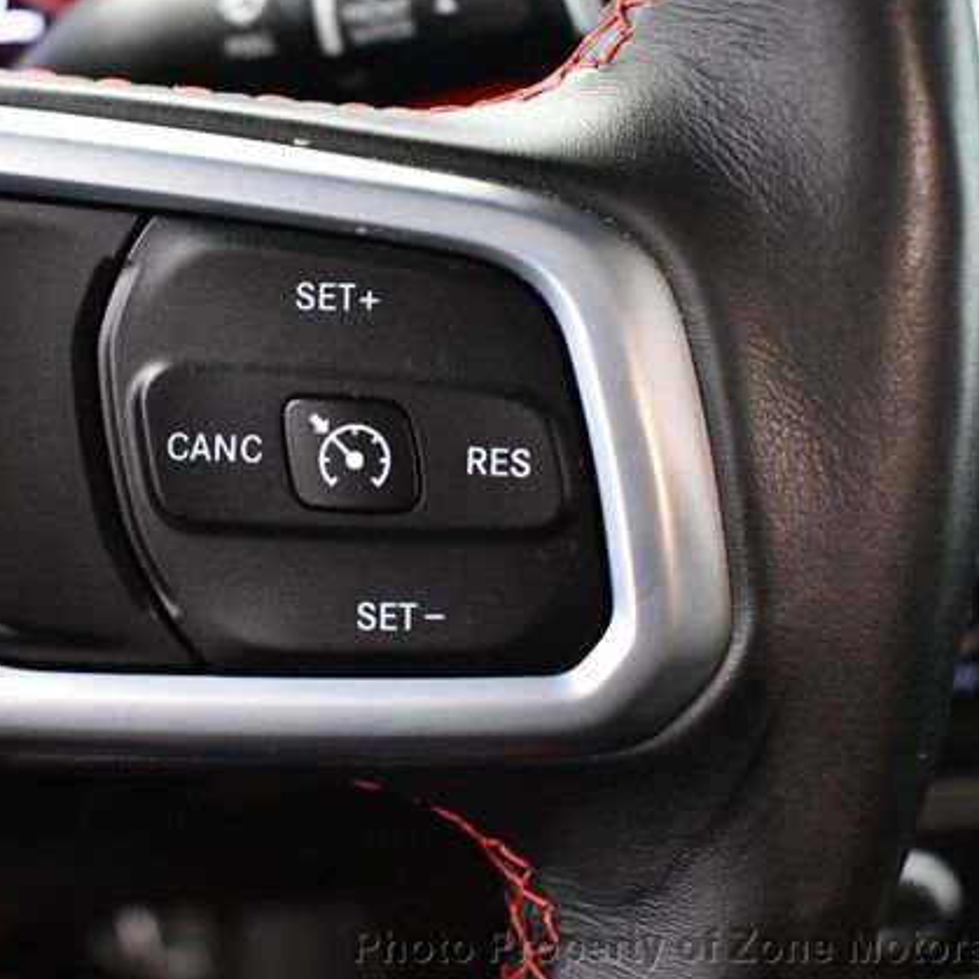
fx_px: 1664
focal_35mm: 52
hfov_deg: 32.5
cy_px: 490
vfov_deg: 32.8
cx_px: 318
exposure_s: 1/60
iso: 5000
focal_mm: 20
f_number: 3.5
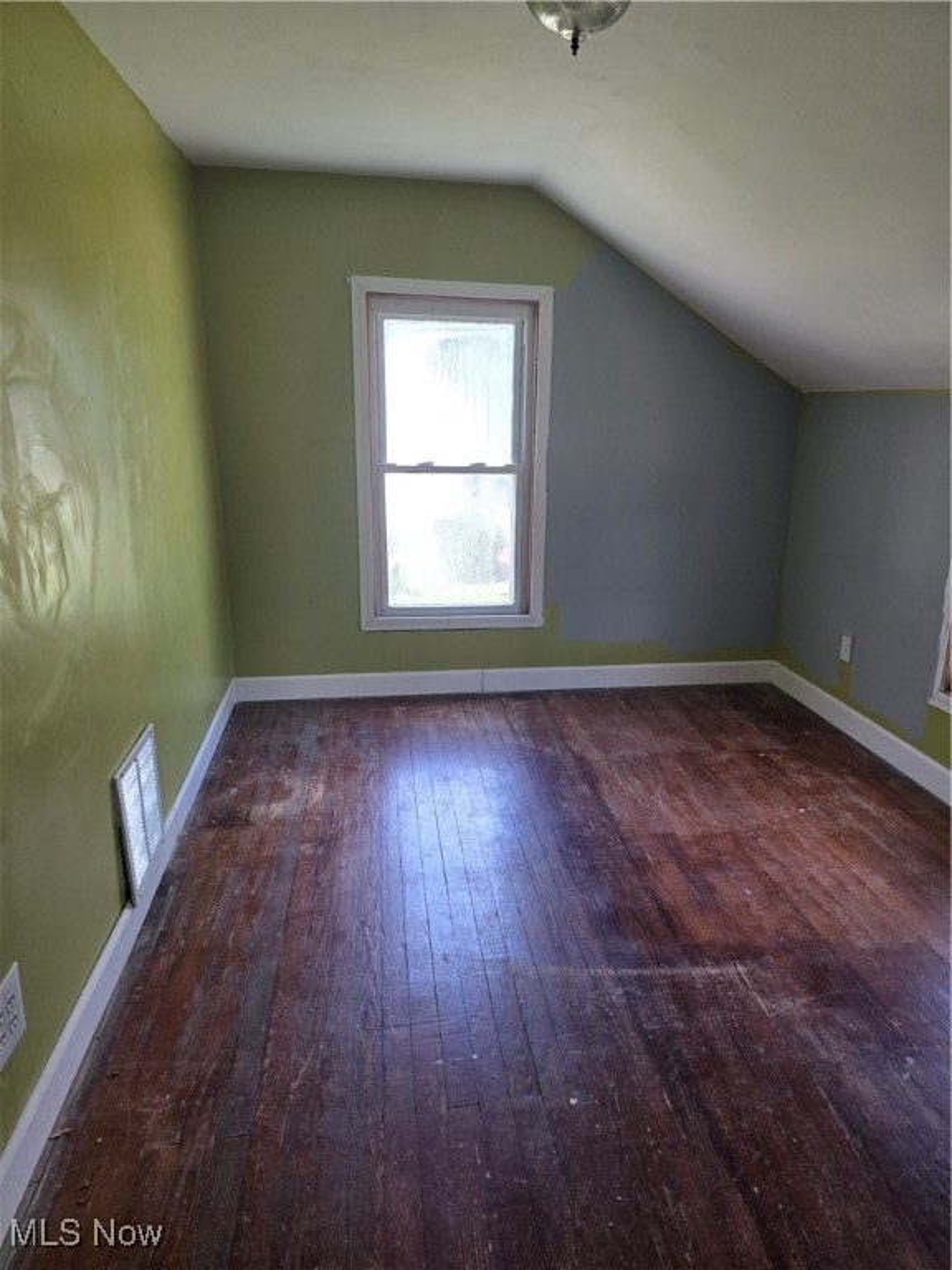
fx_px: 843
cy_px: 635
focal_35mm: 23
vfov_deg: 73.9
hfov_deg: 58.9
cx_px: 476
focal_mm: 6.3
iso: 100
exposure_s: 1/180
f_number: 1.7
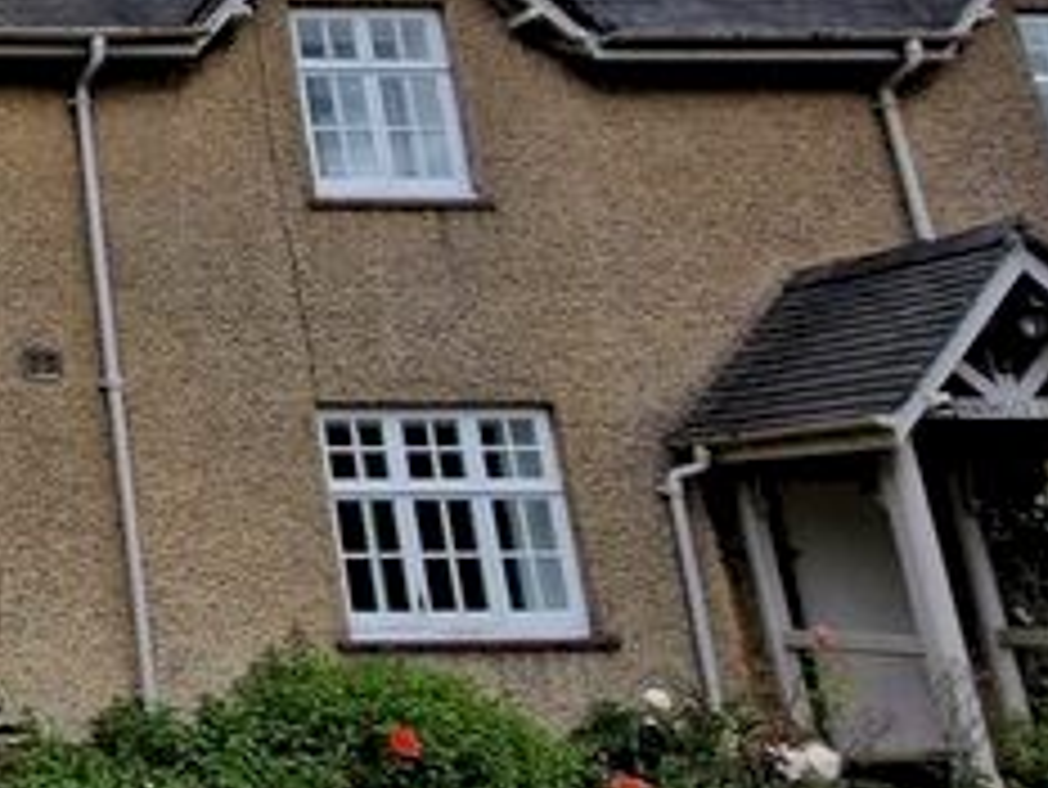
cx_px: -378
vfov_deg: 36.5
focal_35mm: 39
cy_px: 272
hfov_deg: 32.6
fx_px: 1181
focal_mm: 1.74
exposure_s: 1/1667
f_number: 2.2
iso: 50
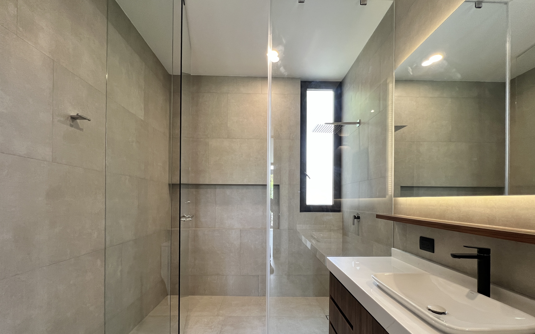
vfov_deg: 77.6
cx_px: 270
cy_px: 202
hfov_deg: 105.3
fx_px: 204
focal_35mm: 14
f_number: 1.8
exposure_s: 1/120
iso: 200
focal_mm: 1.57
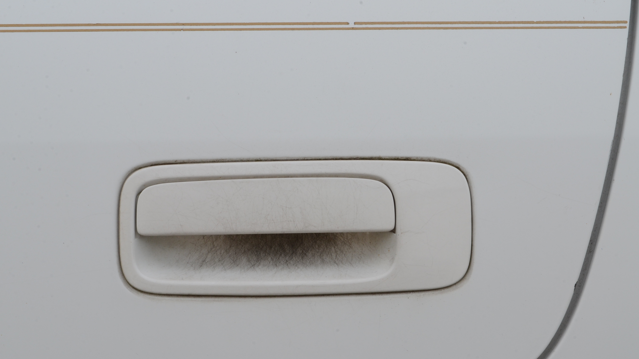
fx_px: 1212
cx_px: 323
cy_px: 200
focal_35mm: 72
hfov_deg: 29.5
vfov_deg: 16.9
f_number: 25
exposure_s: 1/80
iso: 400
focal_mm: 45
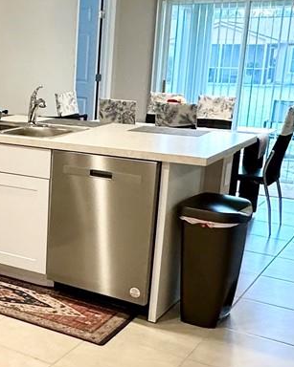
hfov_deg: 24.7
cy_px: 205
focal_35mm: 57
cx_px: -37
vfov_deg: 33.0
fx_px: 620
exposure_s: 1/120
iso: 250
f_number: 2.2
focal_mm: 2.22
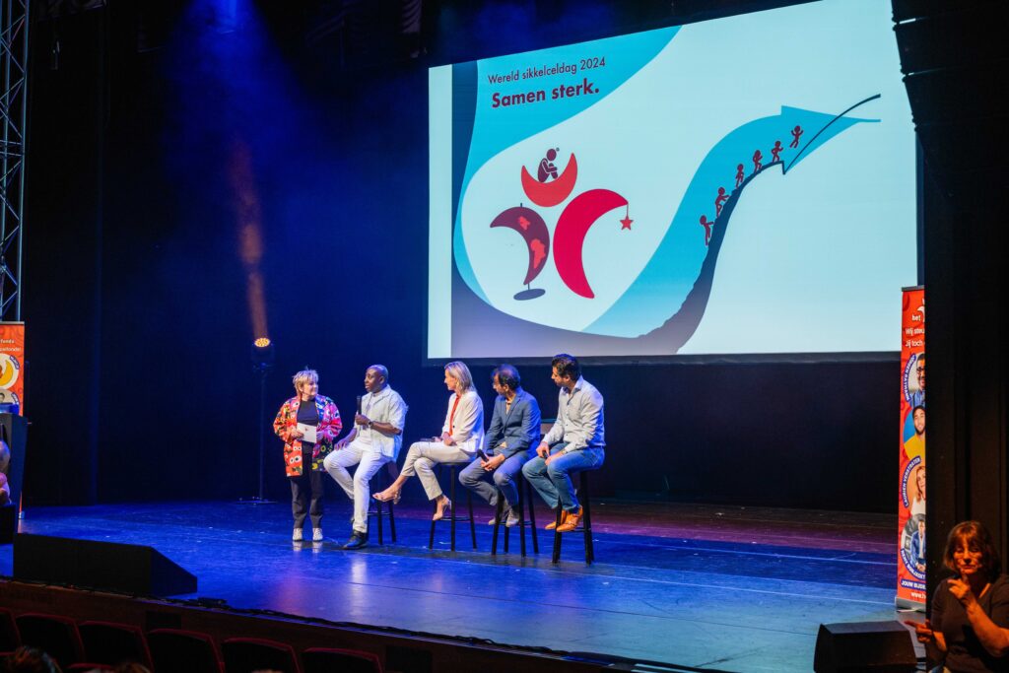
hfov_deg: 36.2
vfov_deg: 24.6
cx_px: 504
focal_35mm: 55
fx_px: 1542
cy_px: 336
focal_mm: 55
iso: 2000
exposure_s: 1/100
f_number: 4.5
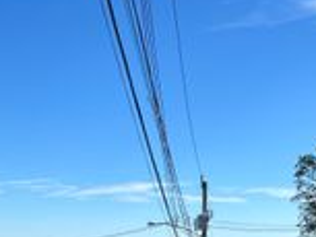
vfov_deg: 17.1
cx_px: 134
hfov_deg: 23.0
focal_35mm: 85
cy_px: 226
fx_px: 777
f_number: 1.5
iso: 50
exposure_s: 1/4444
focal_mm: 5.7
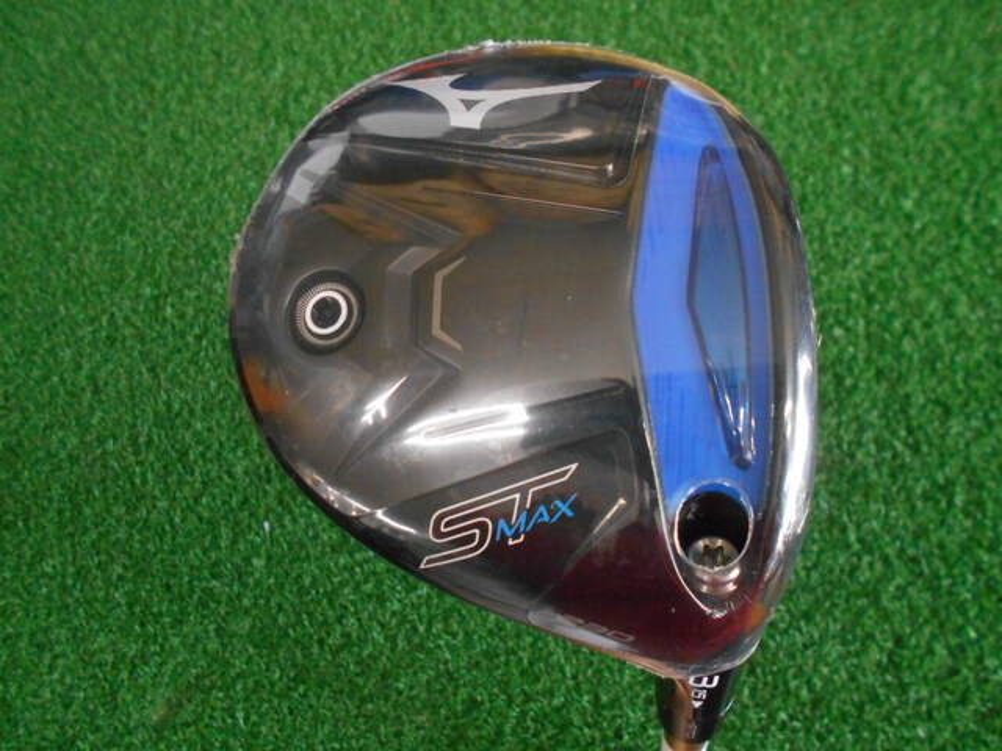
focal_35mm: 26
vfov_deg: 53.1
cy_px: 376
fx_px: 753
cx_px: 501
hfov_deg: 67.3
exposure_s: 1/125
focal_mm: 4.6
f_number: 3.2
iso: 800
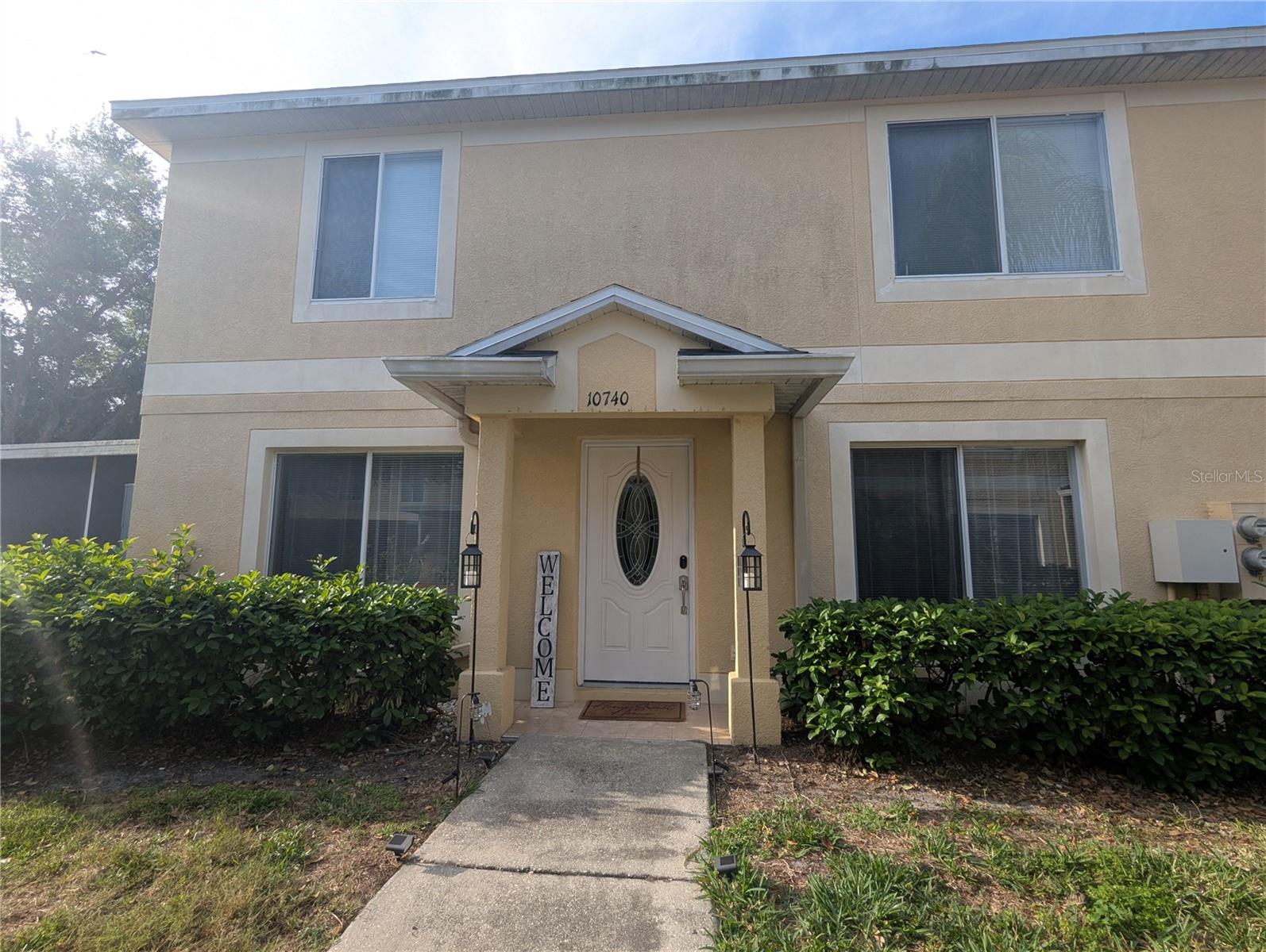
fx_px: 586
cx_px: 633
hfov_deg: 94.4
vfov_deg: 78.2
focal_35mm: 16
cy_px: 476
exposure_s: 1/420
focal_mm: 2.35
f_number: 2.2
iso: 40
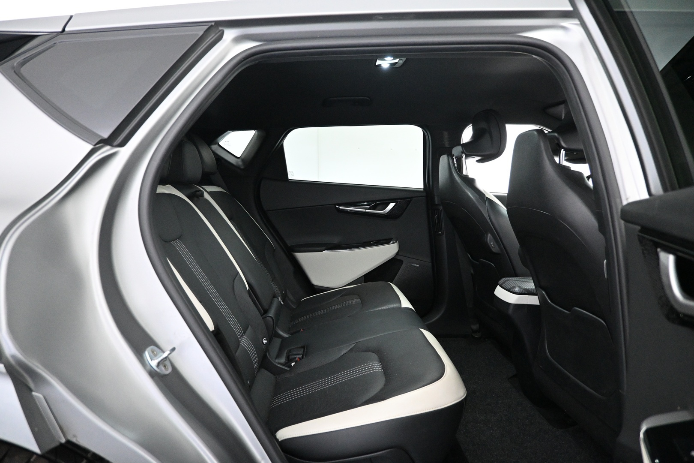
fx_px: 463
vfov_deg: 53.1
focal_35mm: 24
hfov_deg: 73.7
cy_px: 232
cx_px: 347
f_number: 3.5
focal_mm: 16
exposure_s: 1/50
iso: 4000
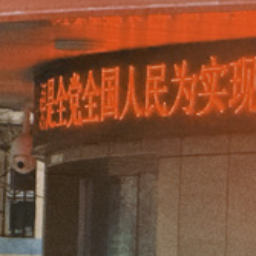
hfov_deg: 2.7
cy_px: 5
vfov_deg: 2.7
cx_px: 373
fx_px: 5439
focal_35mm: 650
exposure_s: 1/121
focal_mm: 15.66
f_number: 2.8
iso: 320
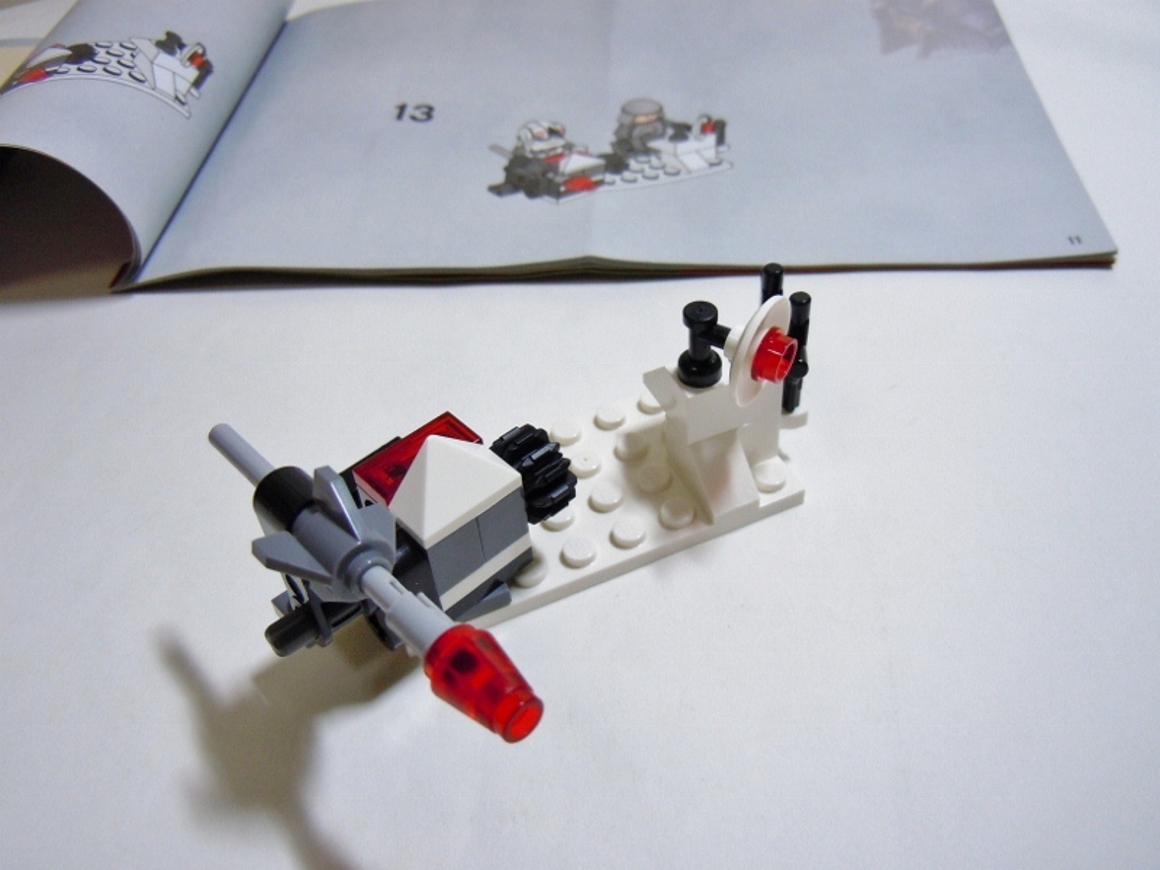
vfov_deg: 46.8
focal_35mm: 30
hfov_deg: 60.0
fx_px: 1005
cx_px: 580
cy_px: 435
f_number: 3.5
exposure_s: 1/25
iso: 200
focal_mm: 5.4
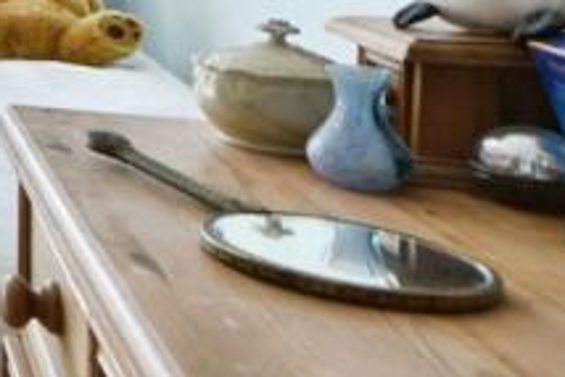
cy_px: -90
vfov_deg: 19.1
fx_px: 1052
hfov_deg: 16.8
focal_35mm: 67
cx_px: -689
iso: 500
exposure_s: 1/30
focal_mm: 14
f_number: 13
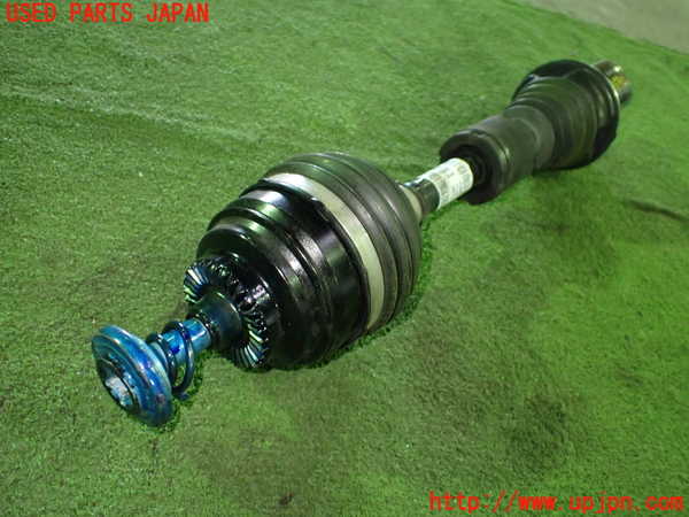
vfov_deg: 46.8
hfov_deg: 60.0
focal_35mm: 30
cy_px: 258
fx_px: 597
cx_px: 344
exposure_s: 1/40
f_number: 2.3
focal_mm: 5.4
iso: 800
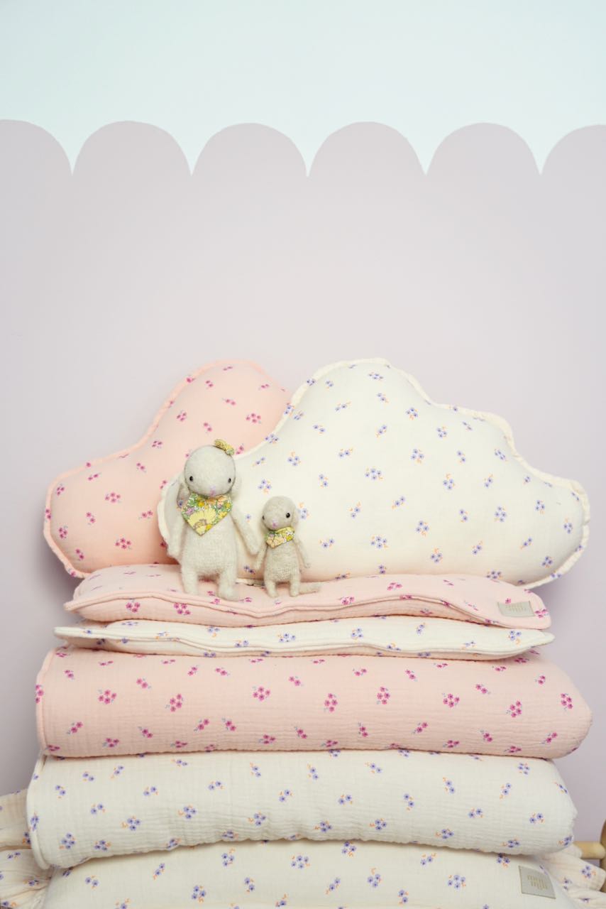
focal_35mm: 43
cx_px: 303
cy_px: 454
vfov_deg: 45.4
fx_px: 1085
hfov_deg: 31.2
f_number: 4
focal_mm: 43
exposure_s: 1/50
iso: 1000
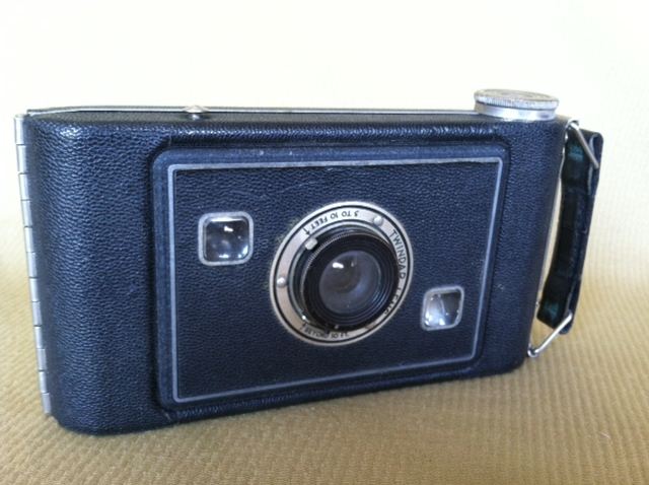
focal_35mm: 35
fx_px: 655
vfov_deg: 40.6
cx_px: 324
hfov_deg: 52.7
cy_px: 242
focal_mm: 3.85
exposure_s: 1/15
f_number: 2.8
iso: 100
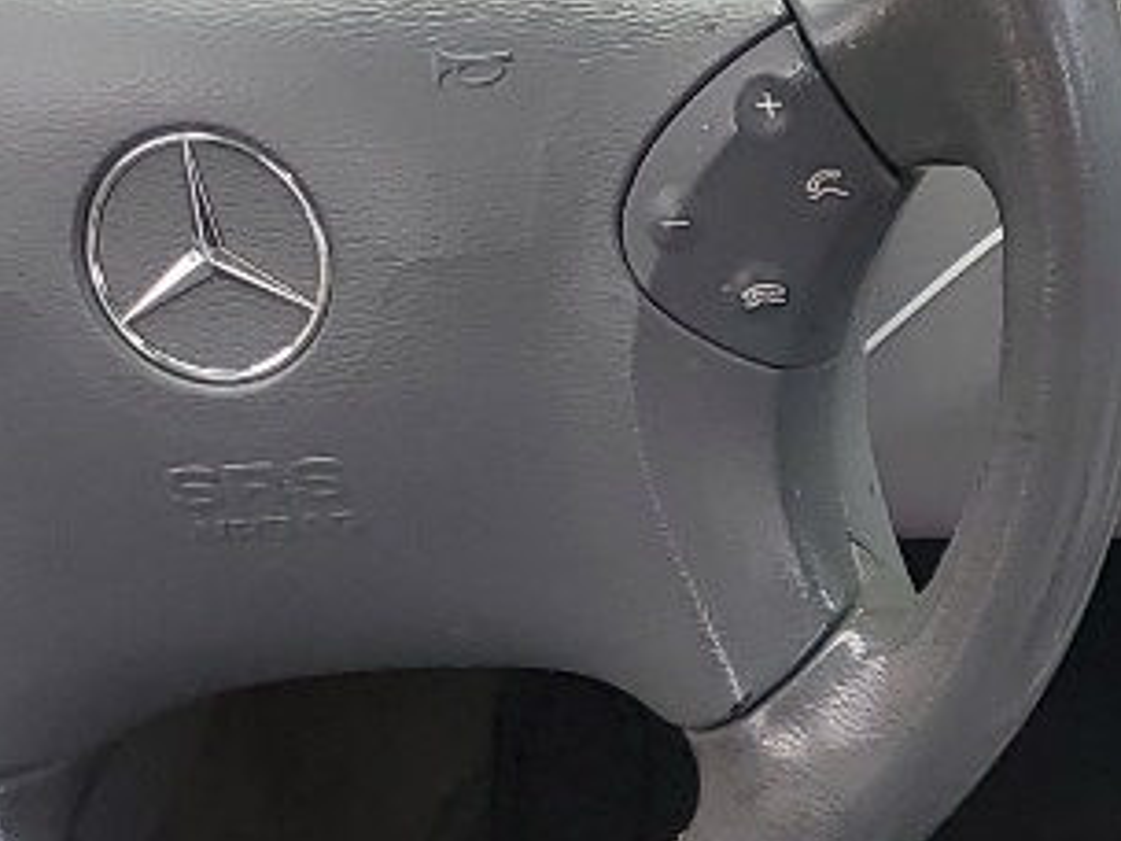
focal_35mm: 137
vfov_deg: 10.6
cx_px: 2054
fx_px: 4437
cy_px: 1051
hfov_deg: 13.0
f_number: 1.5
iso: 50
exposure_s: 1/476
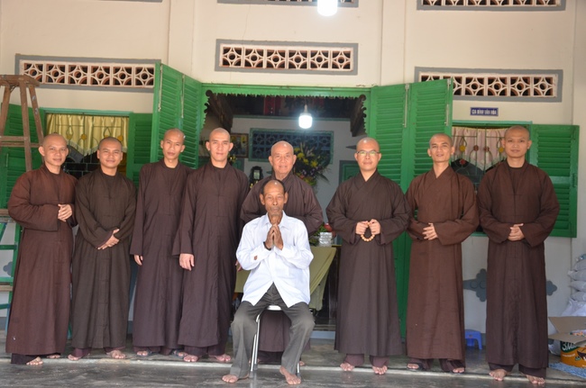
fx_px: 731
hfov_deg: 43.7
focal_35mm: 45
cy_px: 194
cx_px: 293
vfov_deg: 29.8
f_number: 5.6
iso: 1000
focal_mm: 30
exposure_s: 1/250
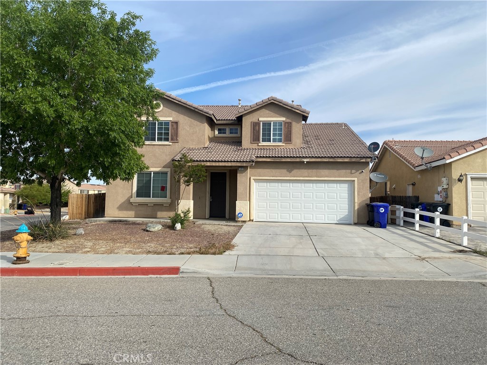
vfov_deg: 53.1
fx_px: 366
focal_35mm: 26
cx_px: 244
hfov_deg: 67.3
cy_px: 182
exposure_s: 1/2967
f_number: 1.8
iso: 32
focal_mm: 4.25
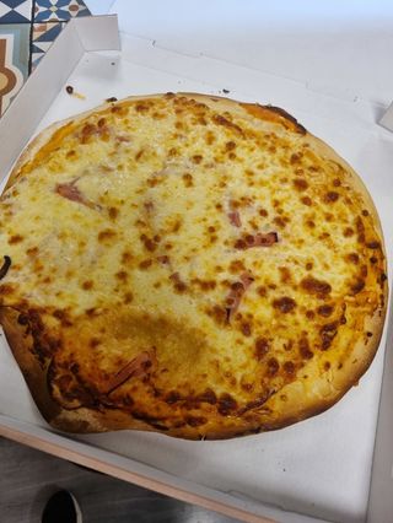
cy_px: 262
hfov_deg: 53.1
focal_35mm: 26
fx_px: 393
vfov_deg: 67.3
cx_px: 196
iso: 200
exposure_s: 1/100
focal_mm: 5.4
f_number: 1.8
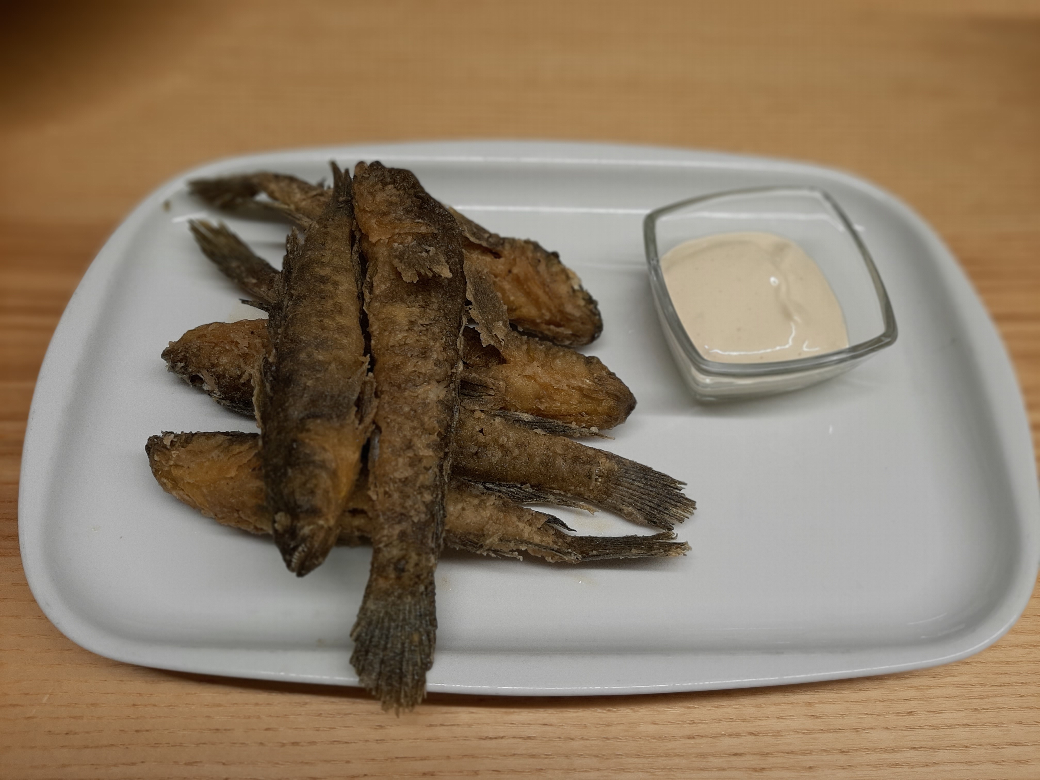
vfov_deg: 53.1
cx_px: 520
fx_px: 781
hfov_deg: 67.3
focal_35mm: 26
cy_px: 390
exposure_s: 1/109
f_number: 1.7
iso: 40
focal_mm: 3.93
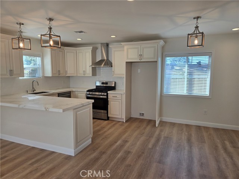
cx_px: 120
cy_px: 90
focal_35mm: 23
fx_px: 159
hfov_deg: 73.9
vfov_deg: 58.9
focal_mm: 5.4
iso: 25
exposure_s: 1/209
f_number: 1.8
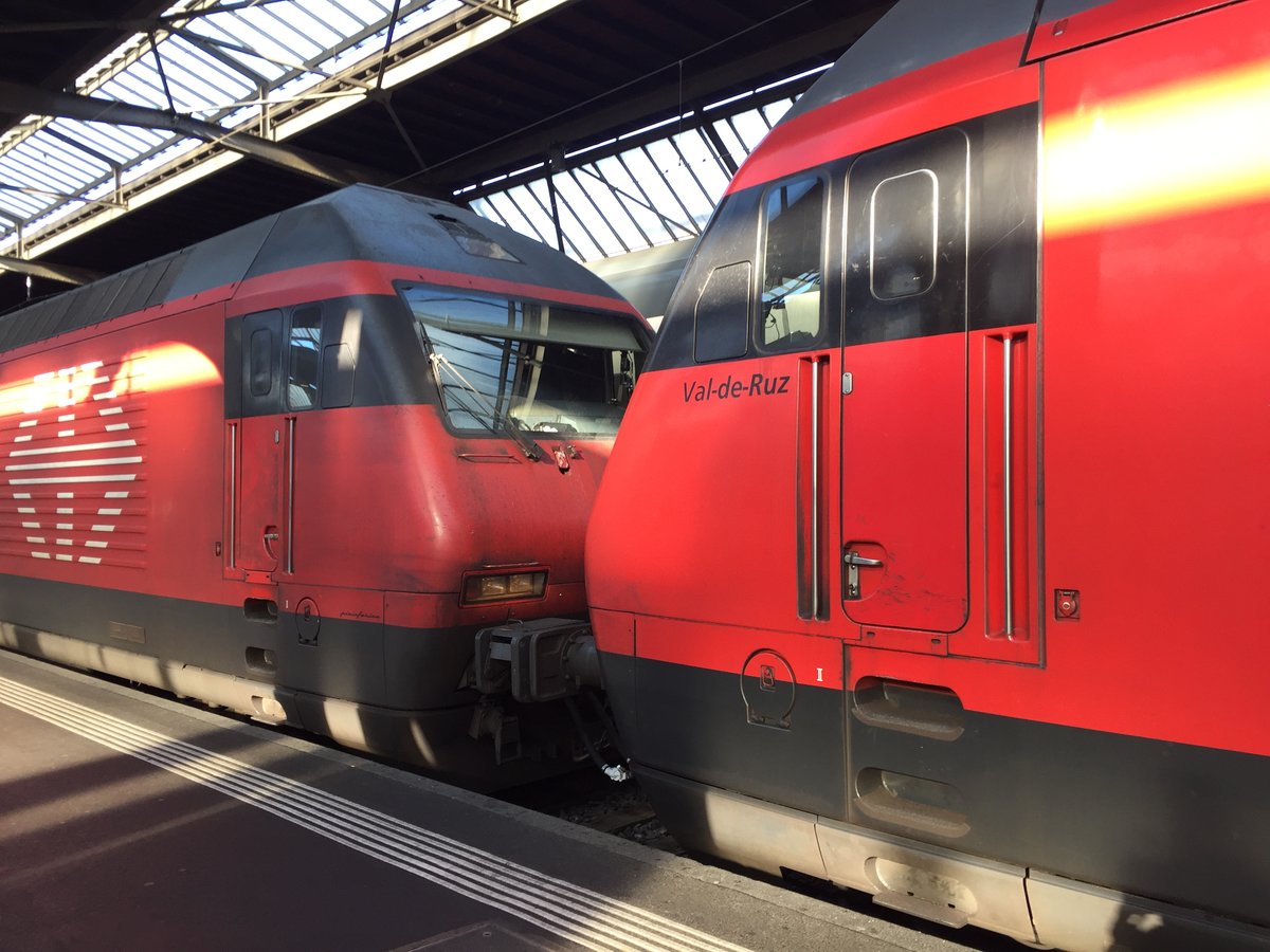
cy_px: 476
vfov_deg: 48.2
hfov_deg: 61.7
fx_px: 1064
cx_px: 635
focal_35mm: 29
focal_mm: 4.15
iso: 40
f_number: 2.2
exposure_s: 1/100
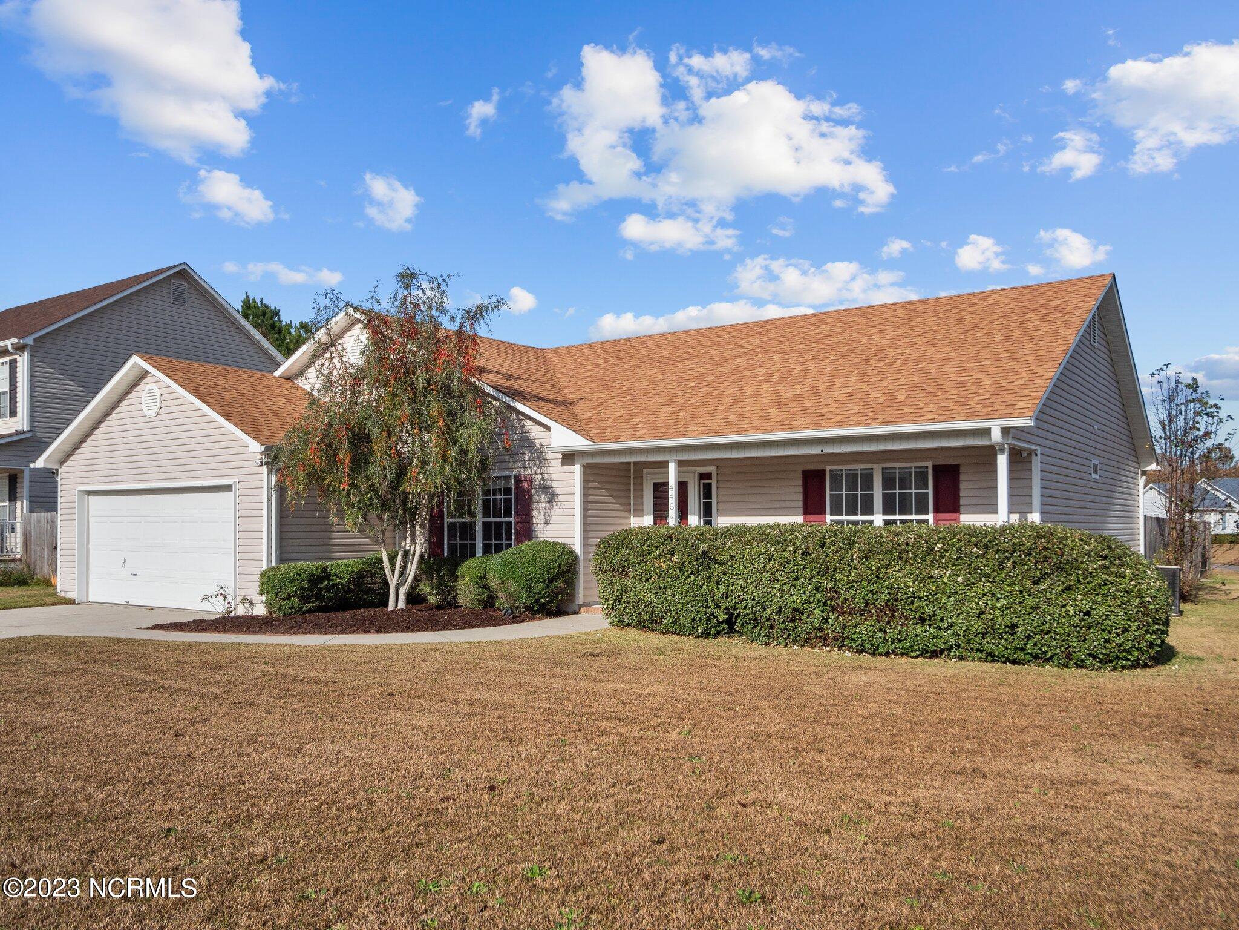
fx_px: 1002
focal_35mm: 28
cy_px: 465
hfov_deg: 63.4
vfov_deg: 49.7
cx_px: 620
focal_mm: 14
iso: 200
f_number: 5.6
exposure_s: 1/2500
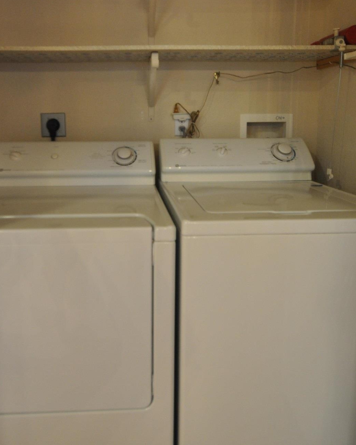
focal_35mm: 25
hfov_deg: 56.2
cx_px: 135
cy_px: 166
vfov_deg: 67.0
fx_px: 329
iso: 800
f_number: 3.5
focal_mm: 10
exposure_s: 1/50
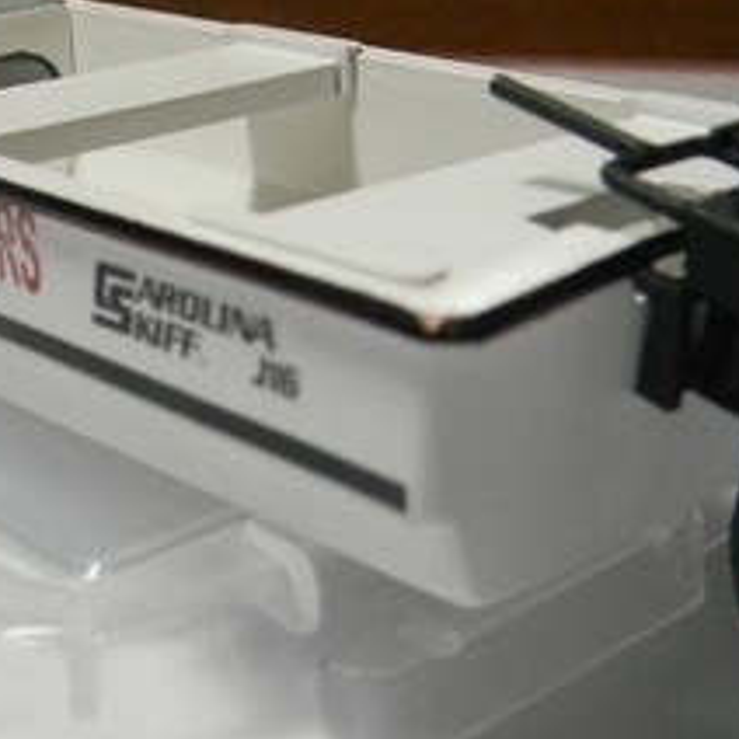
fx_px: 1836
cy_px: 366
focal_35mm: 76
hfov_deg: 22.8
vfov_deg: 22.8
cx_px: 359
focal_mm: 5
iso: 400
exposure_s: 1/120
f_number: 3.5
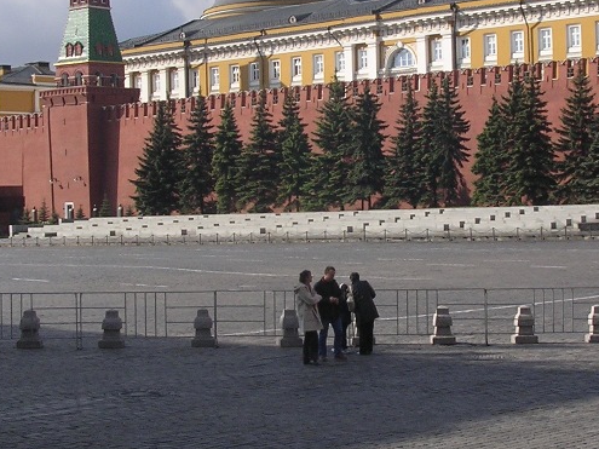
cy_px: 151
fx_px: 1540
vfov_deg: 16.6
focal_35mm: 89
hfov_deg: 22.0
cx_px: 357
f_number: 5.9
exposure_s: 1/257
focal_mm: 6.6
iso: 100
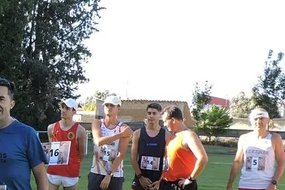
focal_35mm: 90
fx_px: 712
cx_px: -41
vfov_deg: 15.1
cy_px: 160
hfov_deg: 21.3
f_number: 3
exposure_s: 1/250
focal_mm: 4.3
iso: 100
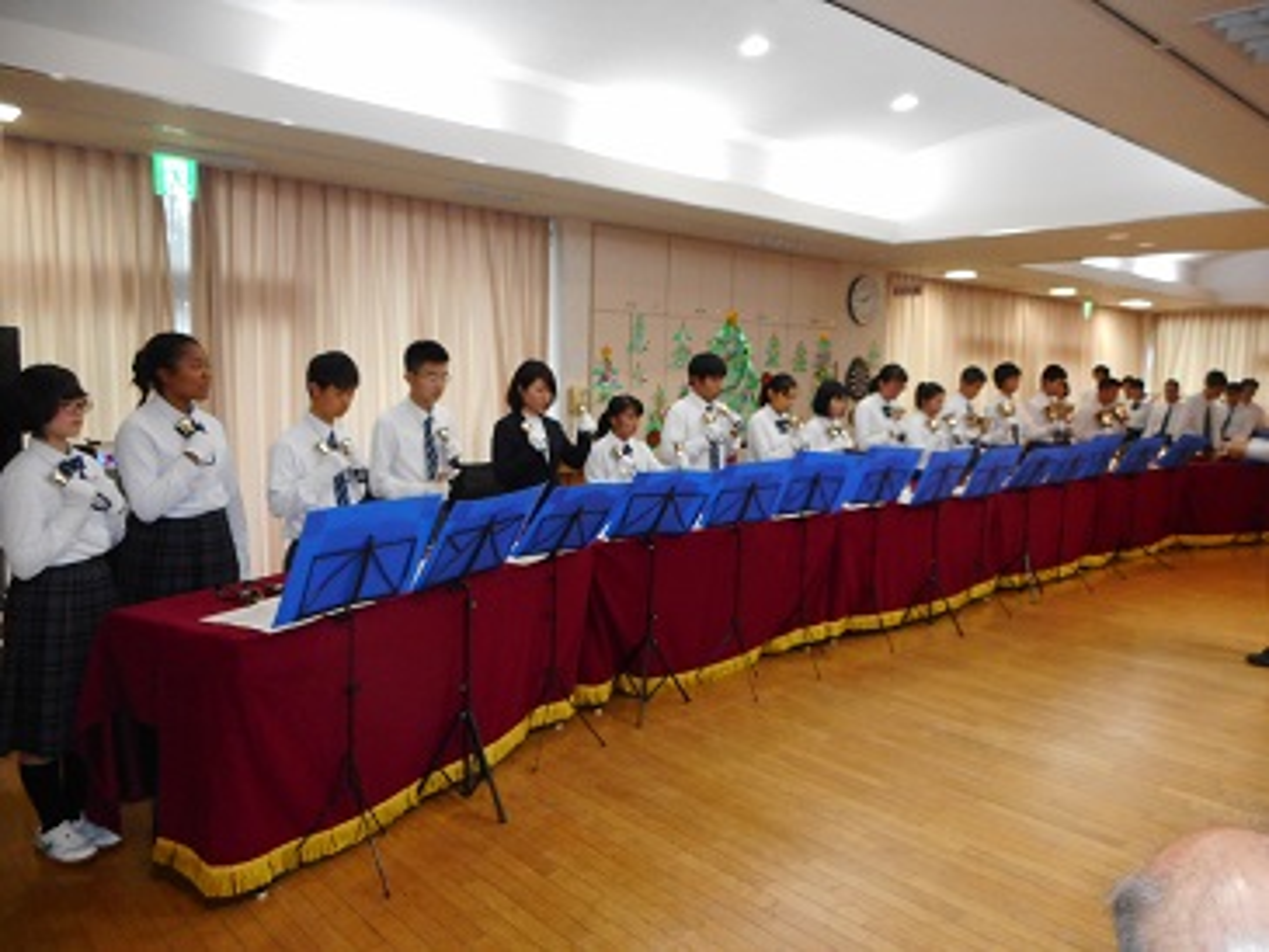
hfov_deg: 69.4
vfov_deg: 54.9
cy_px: 476
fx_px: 917
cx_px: 634
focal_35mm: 25
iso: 400
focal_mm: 4.5
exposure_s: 1/25
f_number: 3.7
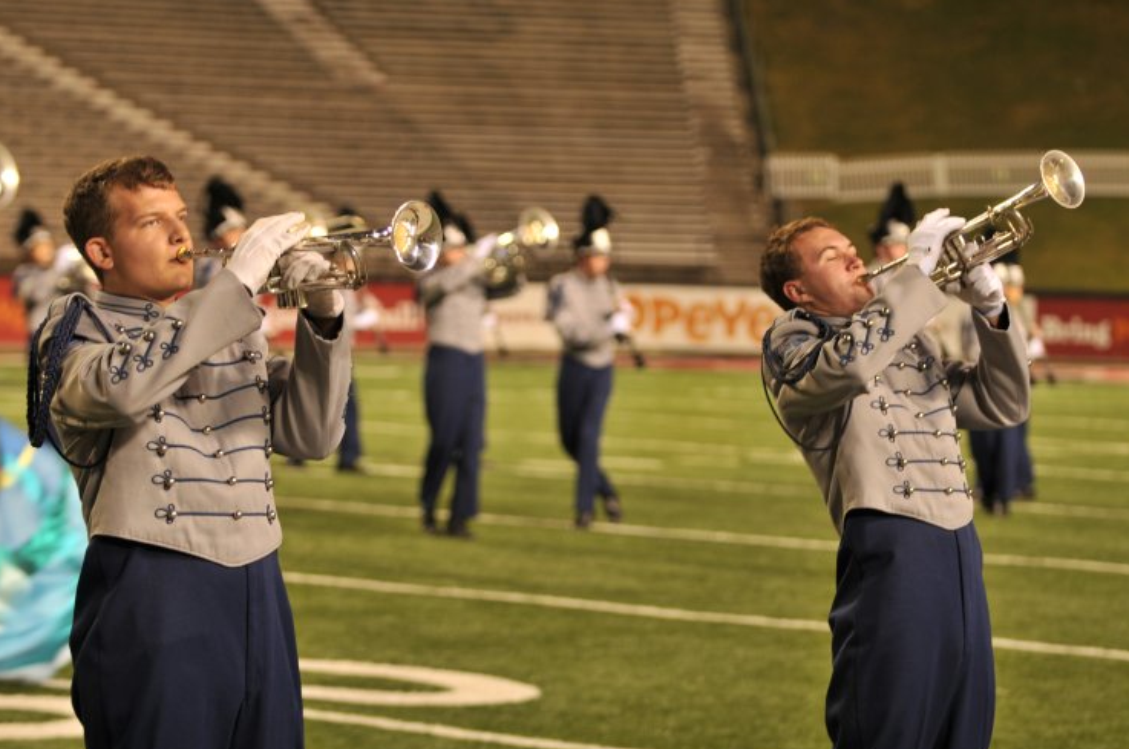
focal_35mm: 140
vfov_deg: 9.8
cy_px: 394
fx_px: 4384
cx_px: 607
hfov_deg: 14.7
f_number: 2.8
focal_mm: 86
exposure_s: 1/60
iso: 250
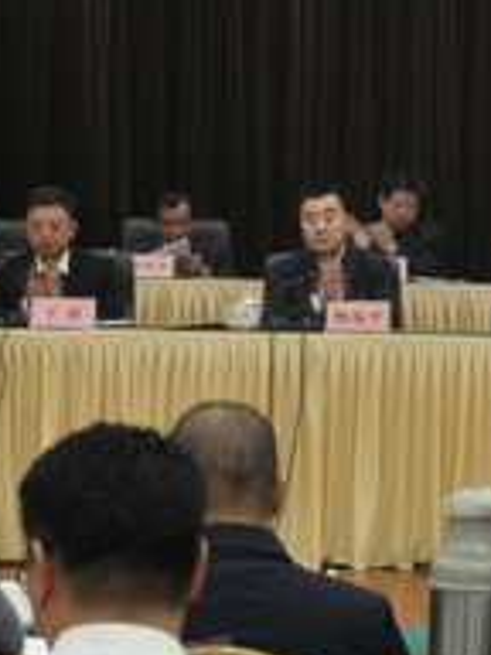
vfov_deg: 14.6
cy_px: 259
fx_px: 2553
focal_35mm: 135
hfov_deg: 10.9
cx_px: 423
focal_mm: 30
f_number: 4.2
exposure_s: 1/30
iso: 400
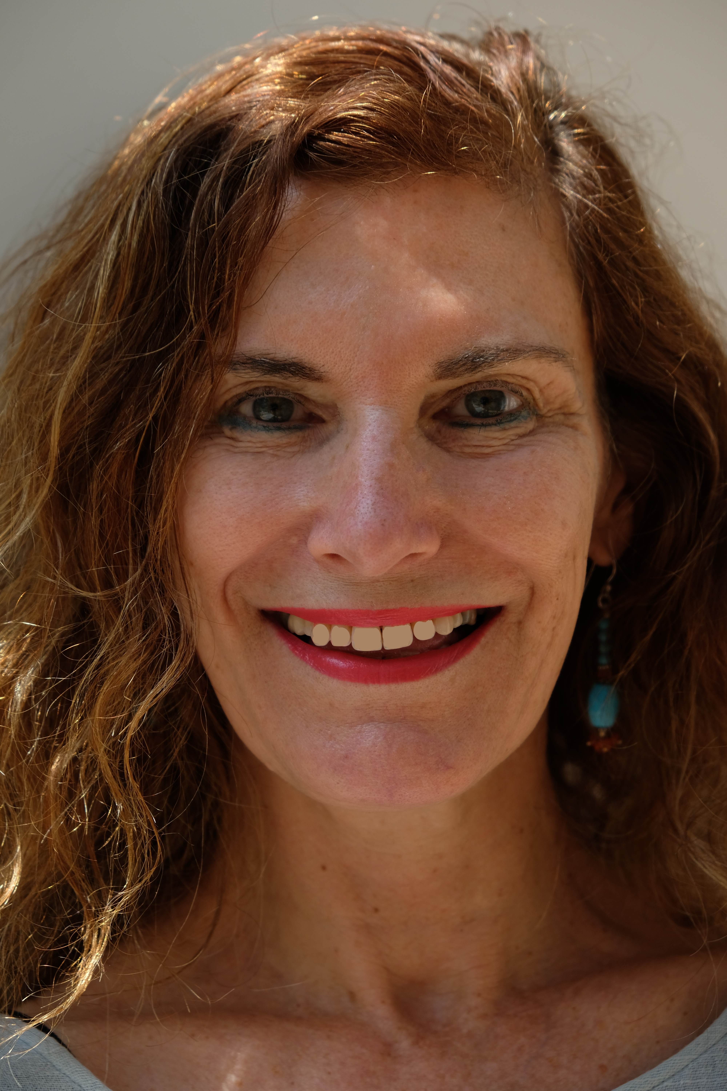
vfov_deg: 24.5
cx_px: 364
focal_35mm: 83
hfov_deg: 16.5
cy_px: 546
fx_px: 2514
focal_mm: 55
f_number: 4
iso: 200
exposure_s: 1/300
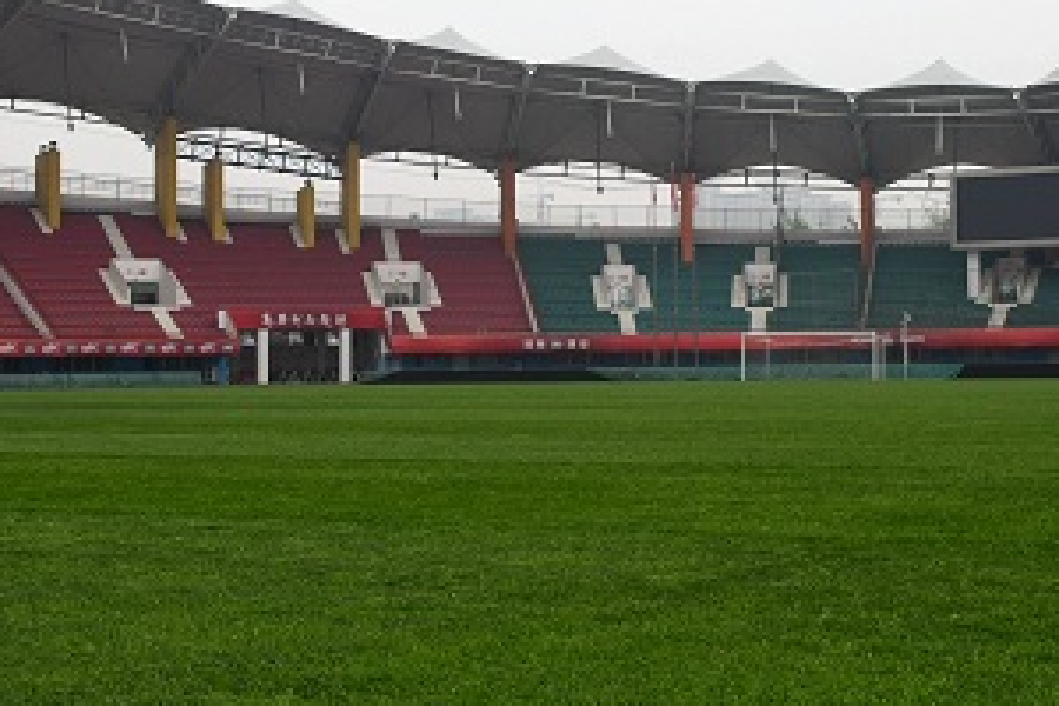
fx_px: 1941
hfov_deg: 30.5
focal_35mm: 66
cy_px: 222
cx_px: 598
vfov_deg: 20.5
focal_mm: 22
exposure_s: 1/125
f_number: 5.6
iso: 100
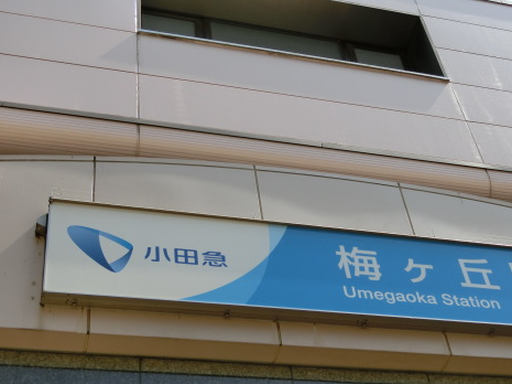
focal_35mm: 62
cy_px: 222
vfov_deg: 23.6
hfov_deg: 31.1
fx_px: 916
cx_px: 312
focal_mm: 8
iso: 80
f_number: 4.4
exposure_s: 1/320
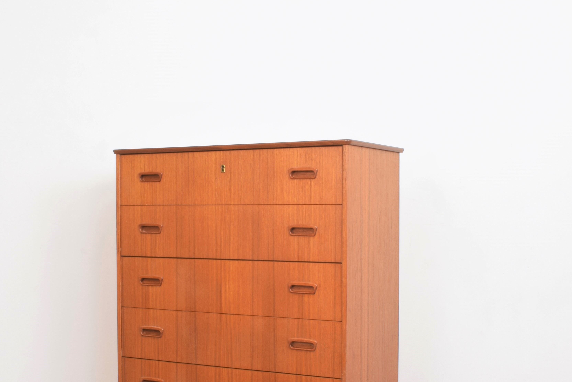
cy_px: 254
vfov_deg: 24.9
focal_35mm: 54
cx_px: 265
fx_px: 858
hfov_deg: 36.9
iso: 100
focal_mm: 20
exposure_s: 4
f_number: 22
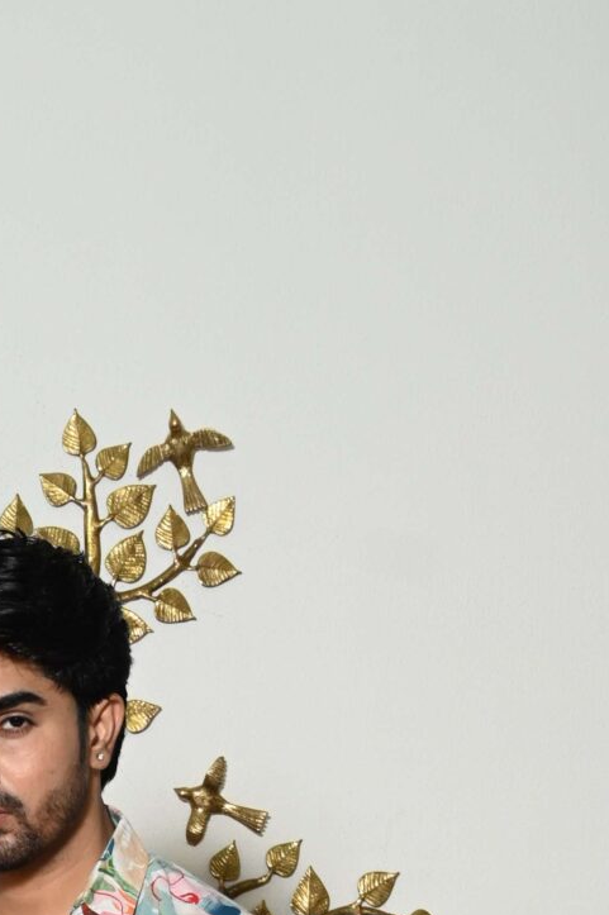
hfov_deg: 10.2
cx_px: -256
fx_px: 3329
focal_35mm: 131
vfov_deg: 14.2
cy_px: 1538
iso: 400
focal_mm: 37
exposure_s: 1/160
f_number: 4.5
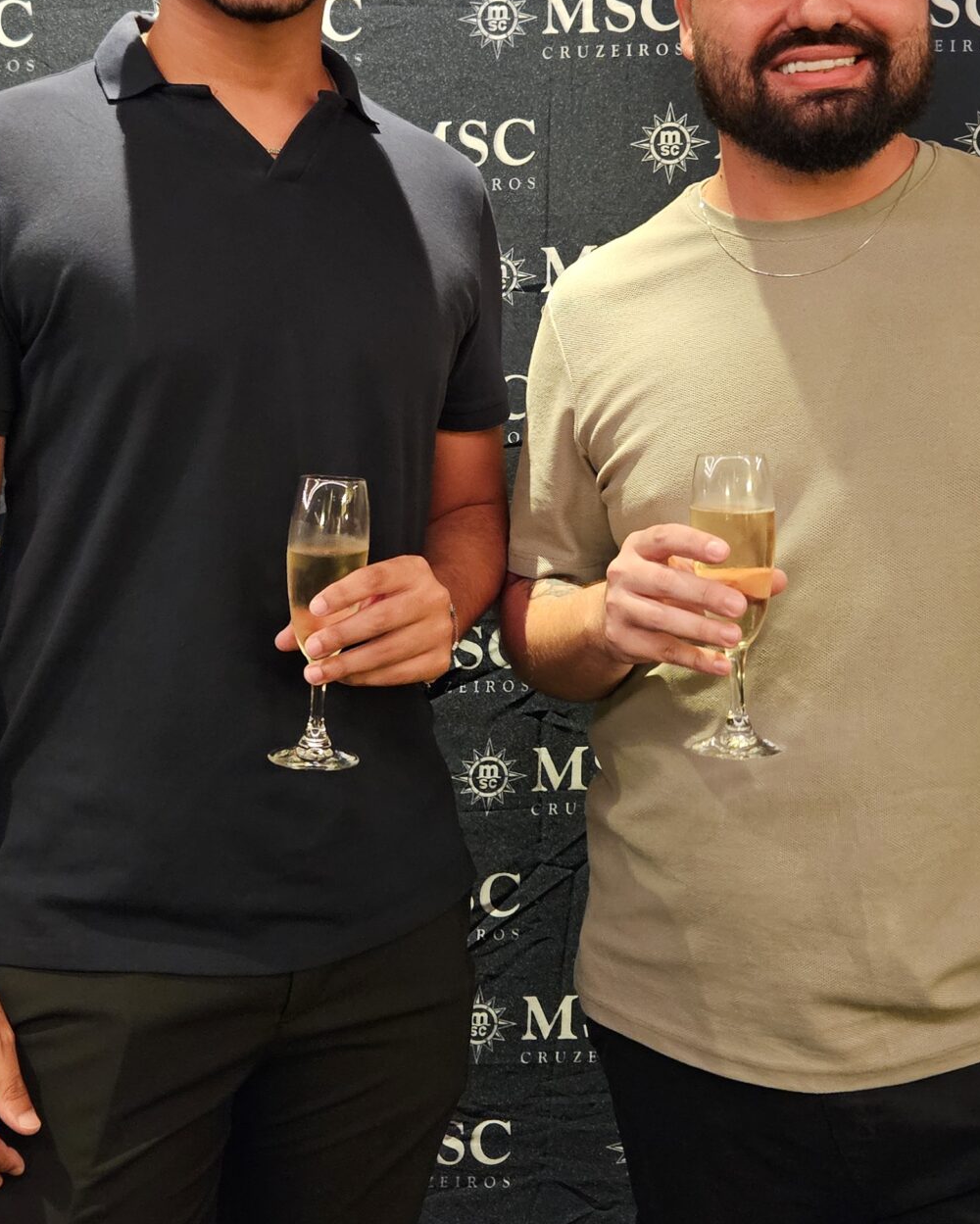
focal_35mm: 46
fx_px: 1667
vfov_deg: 40.1
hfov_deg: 32.7
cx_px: 444
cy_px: 464
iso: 800
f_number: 1.8
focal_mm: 5.4
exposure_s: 1/24
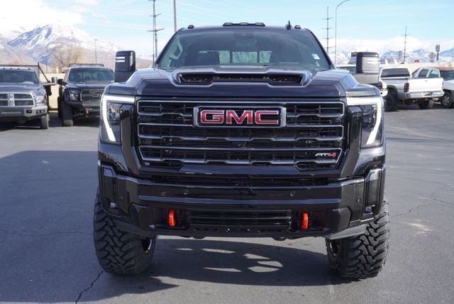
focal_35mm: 36
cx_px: 227
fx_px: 454
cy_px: 152
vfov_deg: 36.9
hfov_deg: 53.1
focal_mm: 24
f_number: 6.3
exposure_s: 1/125
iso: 100
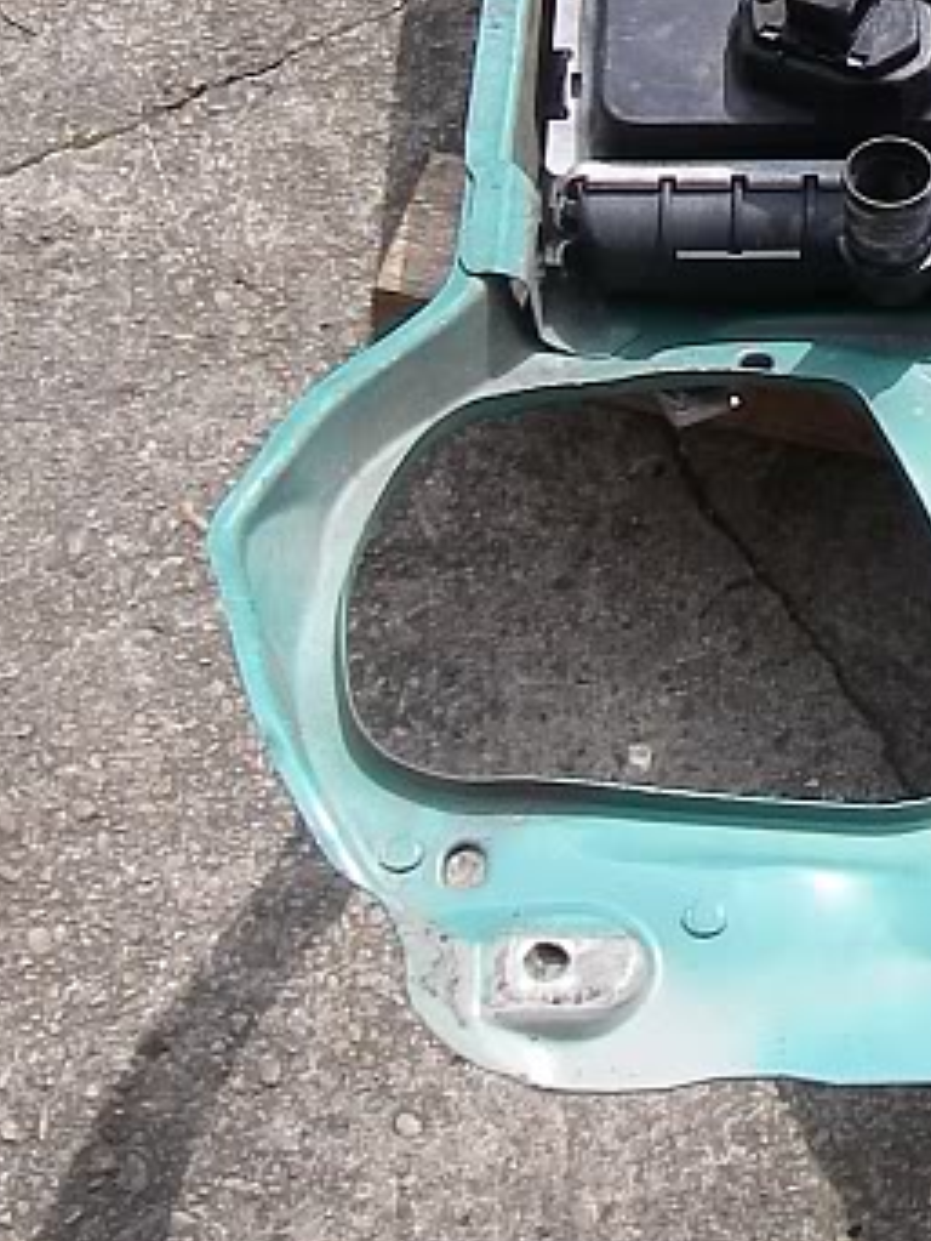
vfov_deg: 16.4
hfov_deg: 12.7
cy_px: -335
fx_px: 4085
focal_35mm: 114
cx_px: 1047
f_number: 3.3
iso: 64
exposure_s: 1/320
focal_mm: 6.3
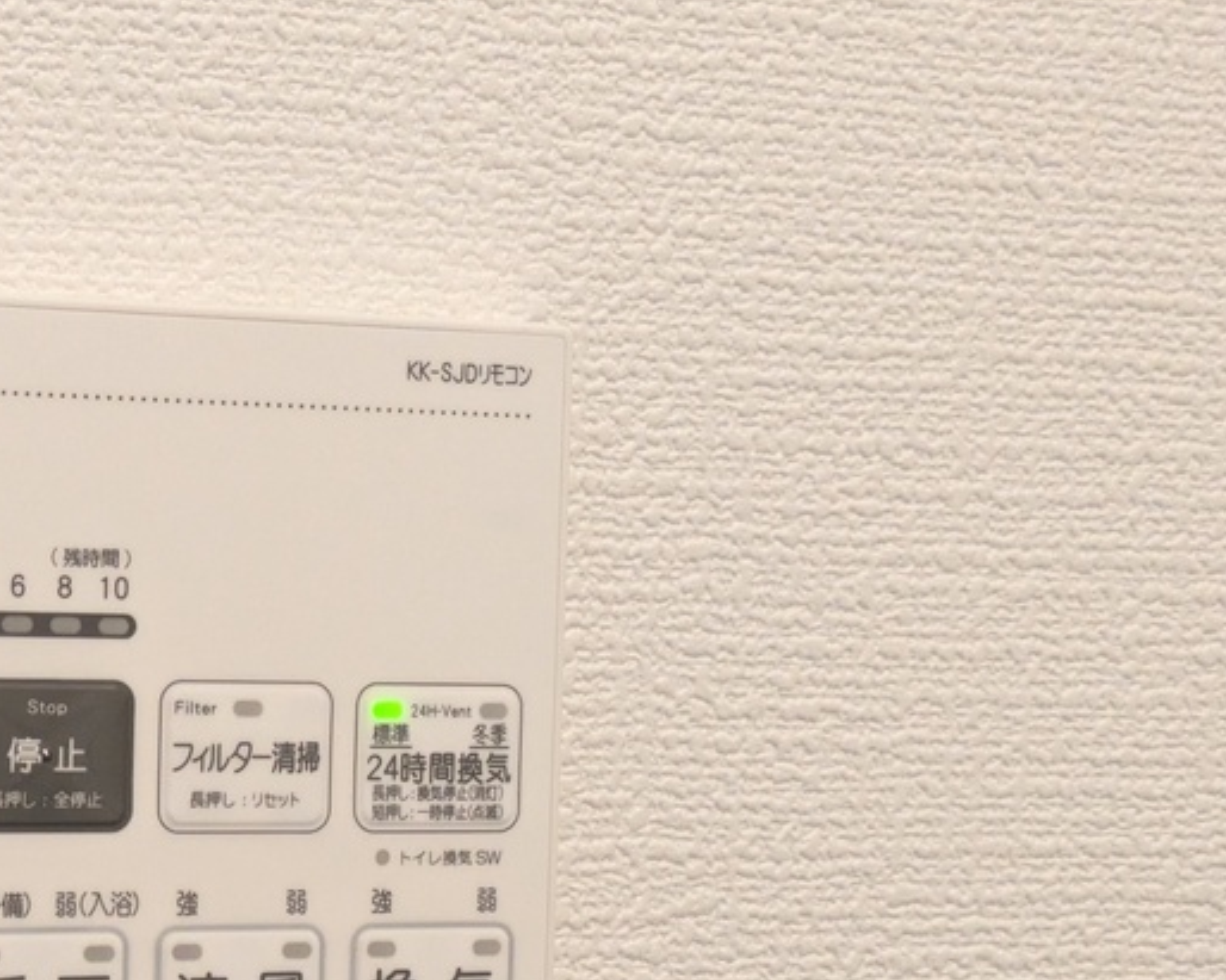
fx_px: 3374
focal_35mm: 93
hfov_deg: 20.2
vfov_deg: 16.4
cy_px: 789
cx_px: 119
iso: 549
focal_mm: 5.43
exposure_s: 1/120
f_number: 1.89
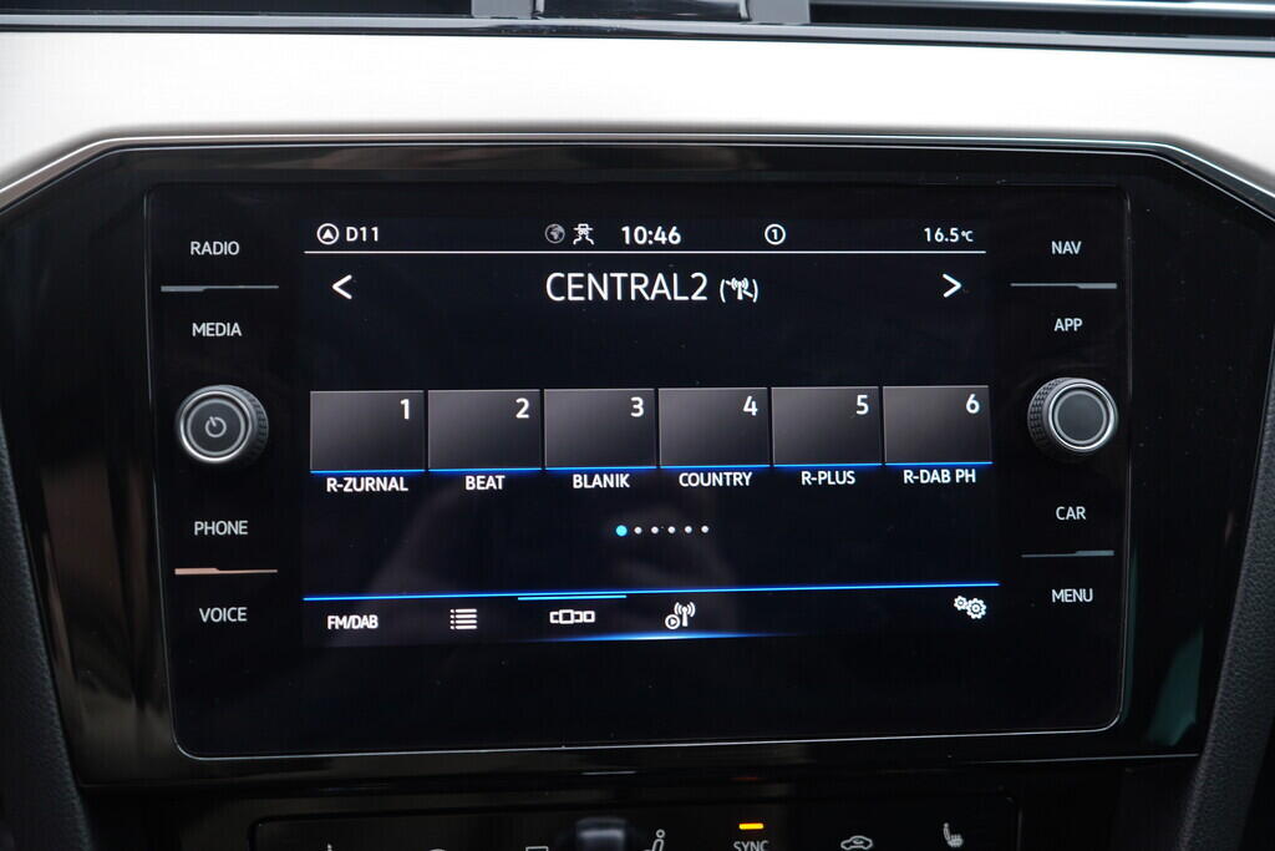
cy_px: 426
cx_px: 638
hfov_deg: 53.1
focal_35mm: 36
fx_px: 1275
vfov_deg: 36.9
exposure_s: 1/40
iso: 200
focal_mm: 24
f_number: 2.8
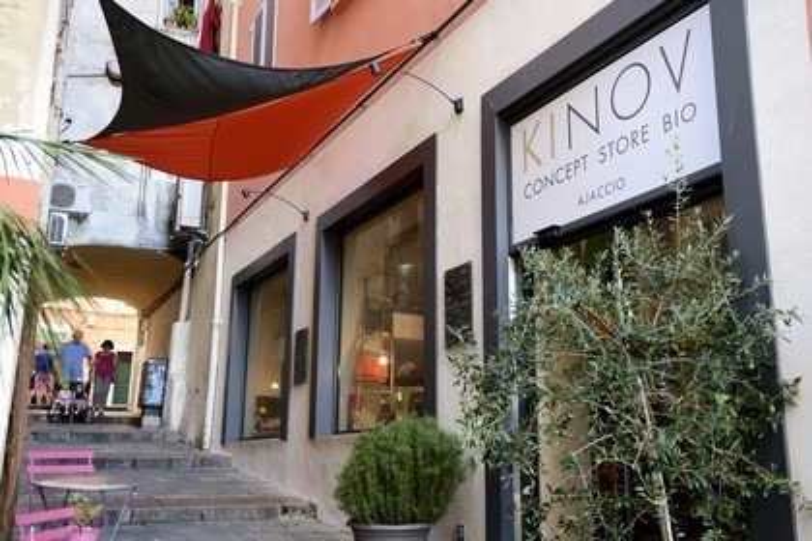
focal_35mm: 35
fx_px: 789
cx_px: 406
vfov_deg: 37.9
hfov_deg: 54.4
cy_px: 270
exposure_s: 1/125
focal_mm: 35
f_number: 3.2
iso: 200
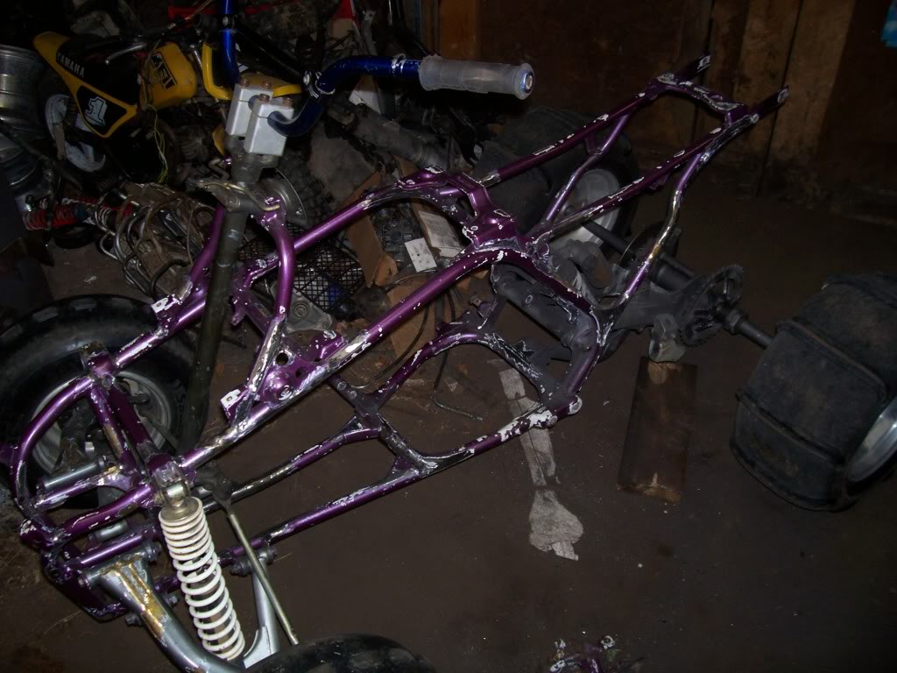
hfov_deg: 54.0
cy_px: 336
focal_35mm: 34
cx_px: 448
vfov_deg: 41.8
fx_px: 881
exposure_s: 1/64
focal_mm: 5.6
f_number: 2.7
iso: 80
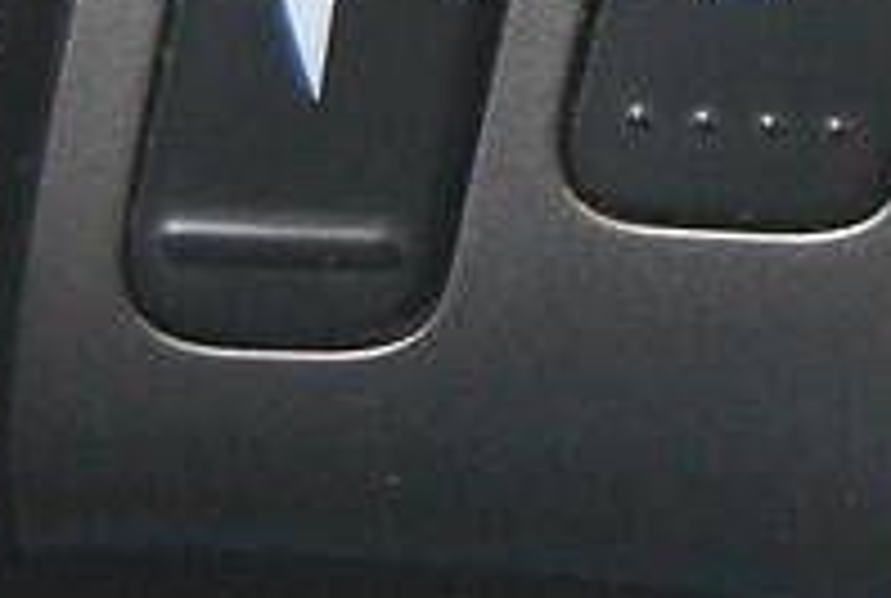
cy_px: -119
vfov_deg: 5.7
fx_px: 6003
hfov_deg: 8.3
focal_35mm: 242
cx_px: 1444
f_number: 5
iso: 1400
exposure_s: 1/30
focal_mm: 40
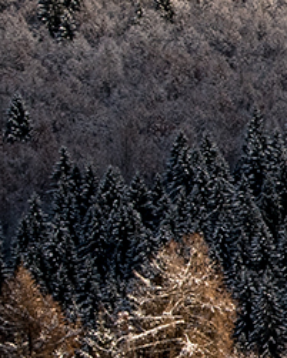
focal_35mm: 412
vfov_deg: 4.7
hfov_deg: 3.6
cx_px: 1071
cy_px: 16
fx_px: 4372
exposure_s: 1/400
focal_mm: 55
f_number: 13
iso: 400
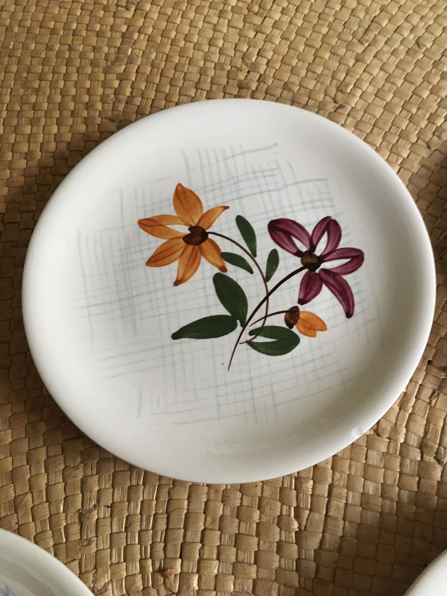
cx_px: 224
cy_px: 298
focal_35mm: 29
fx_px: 499
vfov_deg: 61.7
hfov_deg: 48.2
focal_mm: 4.15
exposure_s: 1/20
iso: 200
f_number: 2.2
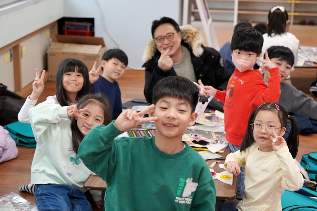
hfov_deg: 28.8
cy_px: 106
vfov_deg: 19.5
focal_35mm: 70
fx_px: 616
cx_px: 158
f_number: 4
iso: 1600
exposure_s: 1/160
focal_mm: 70
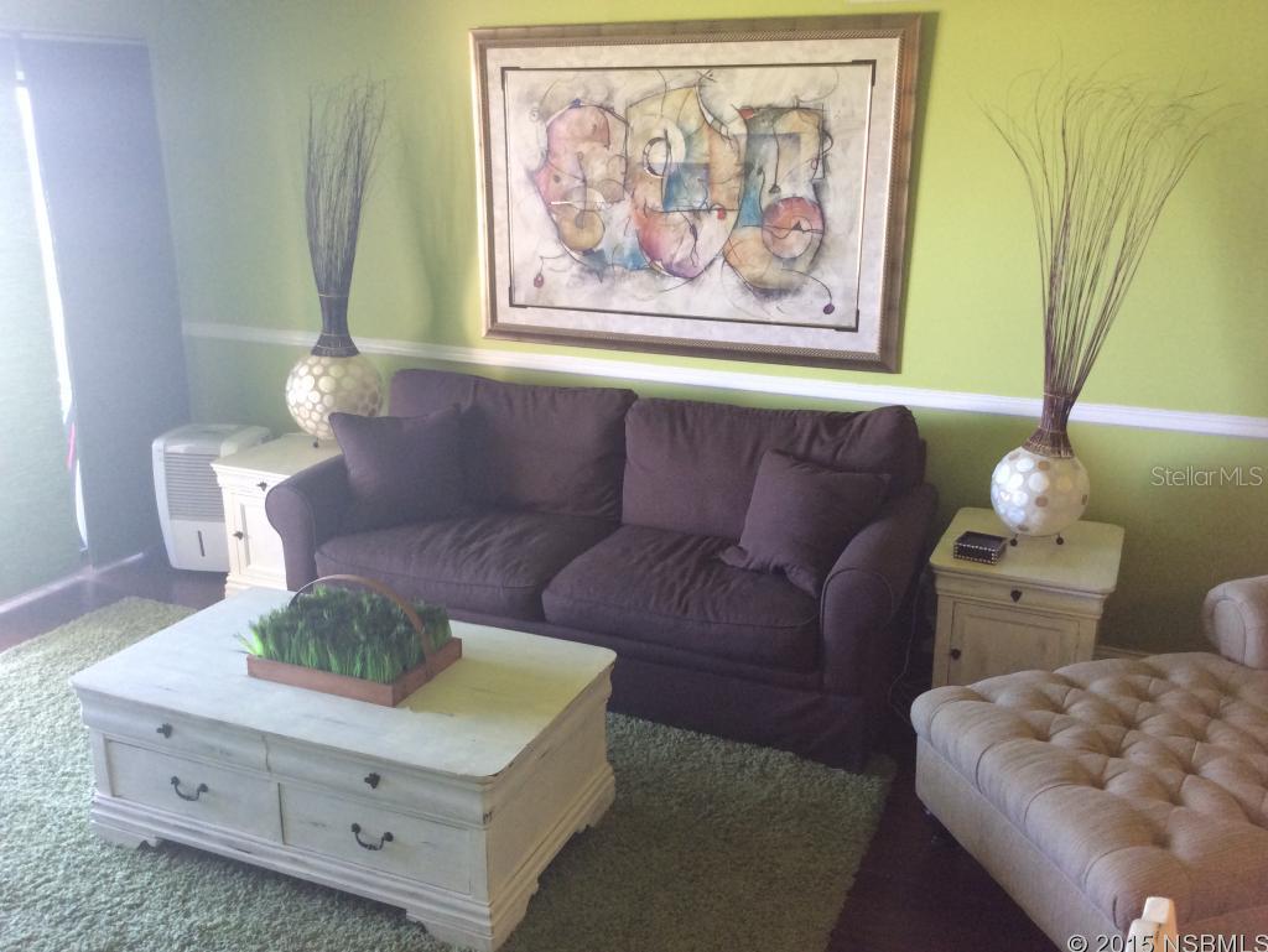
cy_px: 476
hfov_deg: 55.3
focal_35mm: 33
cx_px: 634
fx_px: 1209
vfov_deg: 43.0
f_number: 2.4
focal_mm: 3.3
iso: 80
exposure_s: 1/24
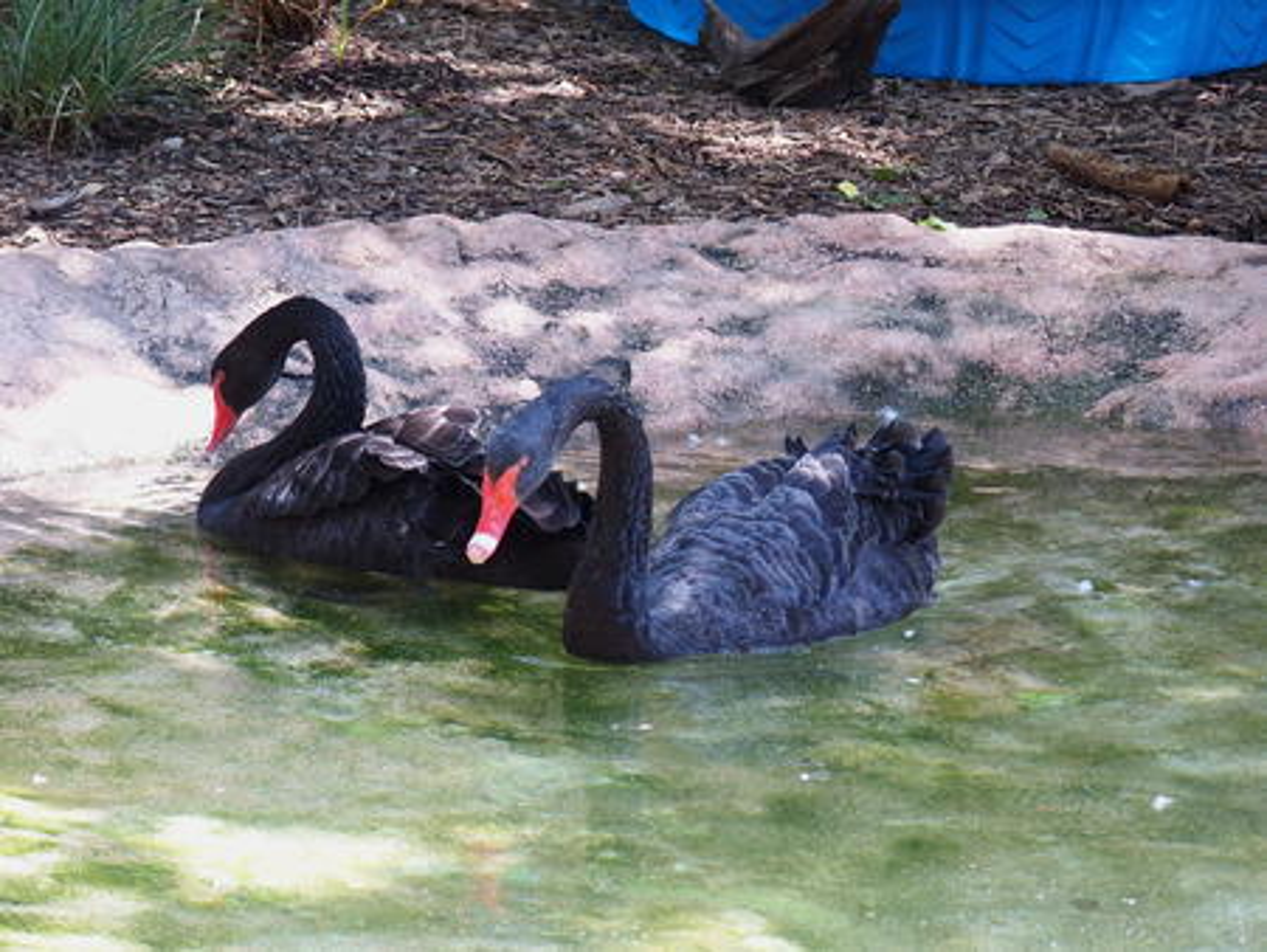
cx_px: 634
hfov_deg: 9.9
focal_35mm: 200
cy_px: 476
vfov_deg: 7.4
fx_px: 7324
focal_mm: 42.5
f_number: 2.8
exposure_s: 1/200
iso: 200
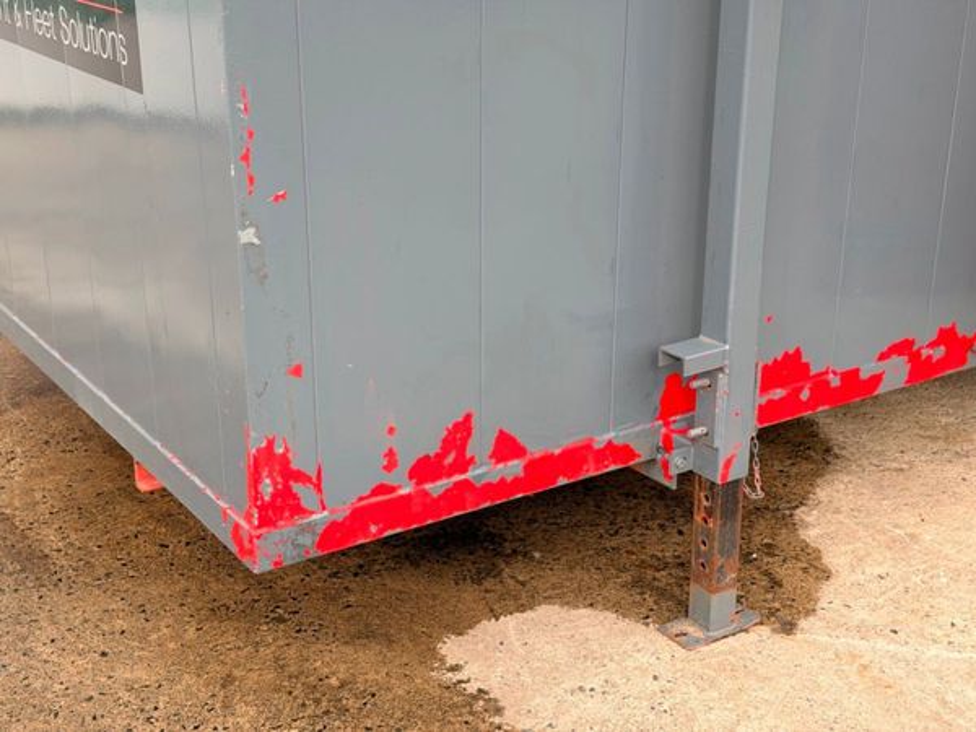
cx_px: 488
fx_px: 1353
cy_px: 366
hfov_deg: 39.7
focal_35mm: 48
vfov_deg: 30.3
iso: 64
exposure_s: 1/1429
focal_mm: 6.76
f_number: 1.78
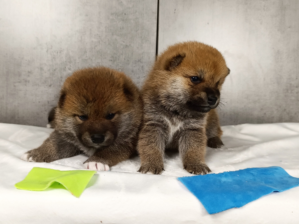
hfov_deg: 71.6
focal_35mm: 24
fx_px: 207
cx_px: 150
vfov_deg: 56.8
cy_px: 112
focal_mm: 6.14
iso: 283
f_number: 1.65
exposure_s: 1/101
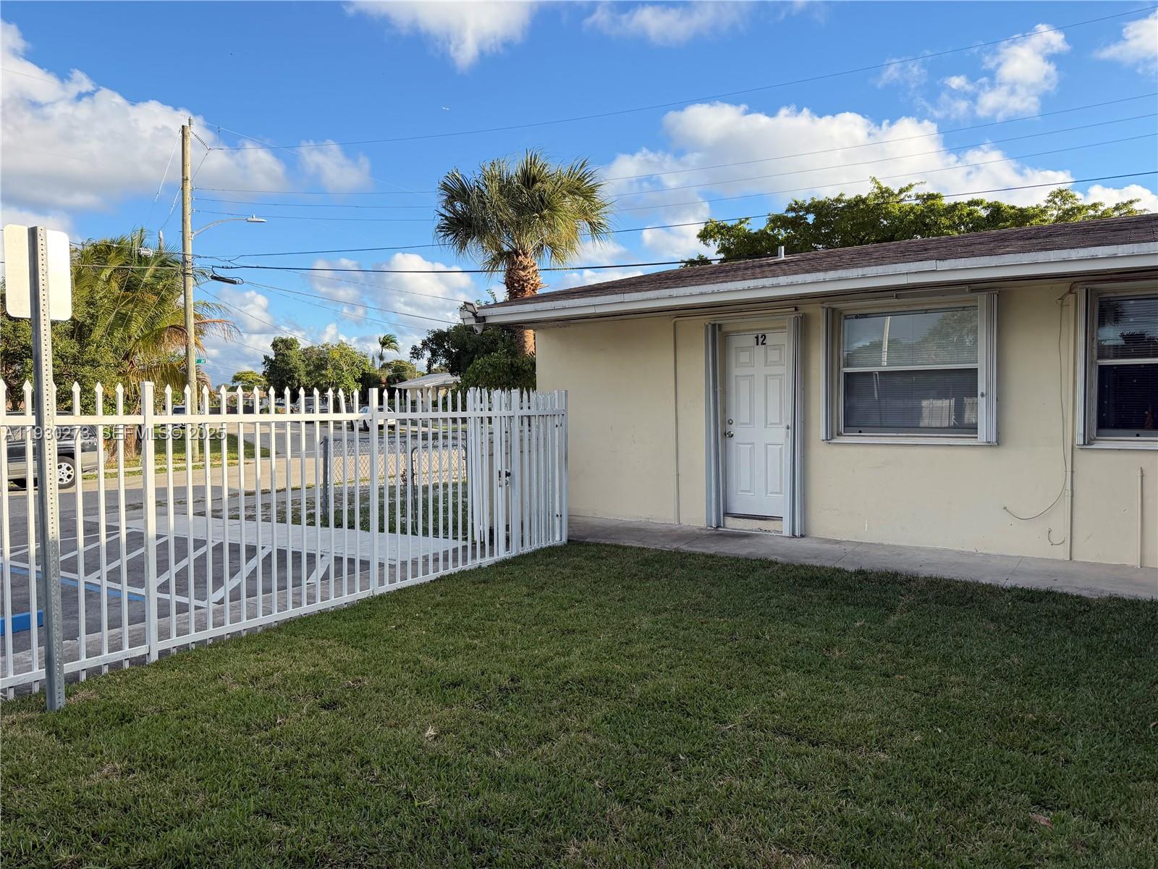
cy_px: 434
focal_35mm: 24
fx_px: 803
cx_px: 579
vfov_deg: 56.8
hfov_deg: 71.6
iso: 100
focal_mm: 6.76
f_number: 1.78
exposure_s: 1/1727
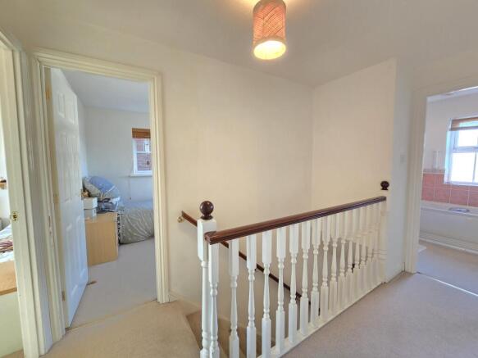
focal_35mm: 13
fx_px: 179
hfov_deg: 106.2
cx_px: 239
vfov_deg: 89.9
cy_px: 179
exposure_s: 1/50
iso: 200
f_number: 2.2
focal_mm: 2.2
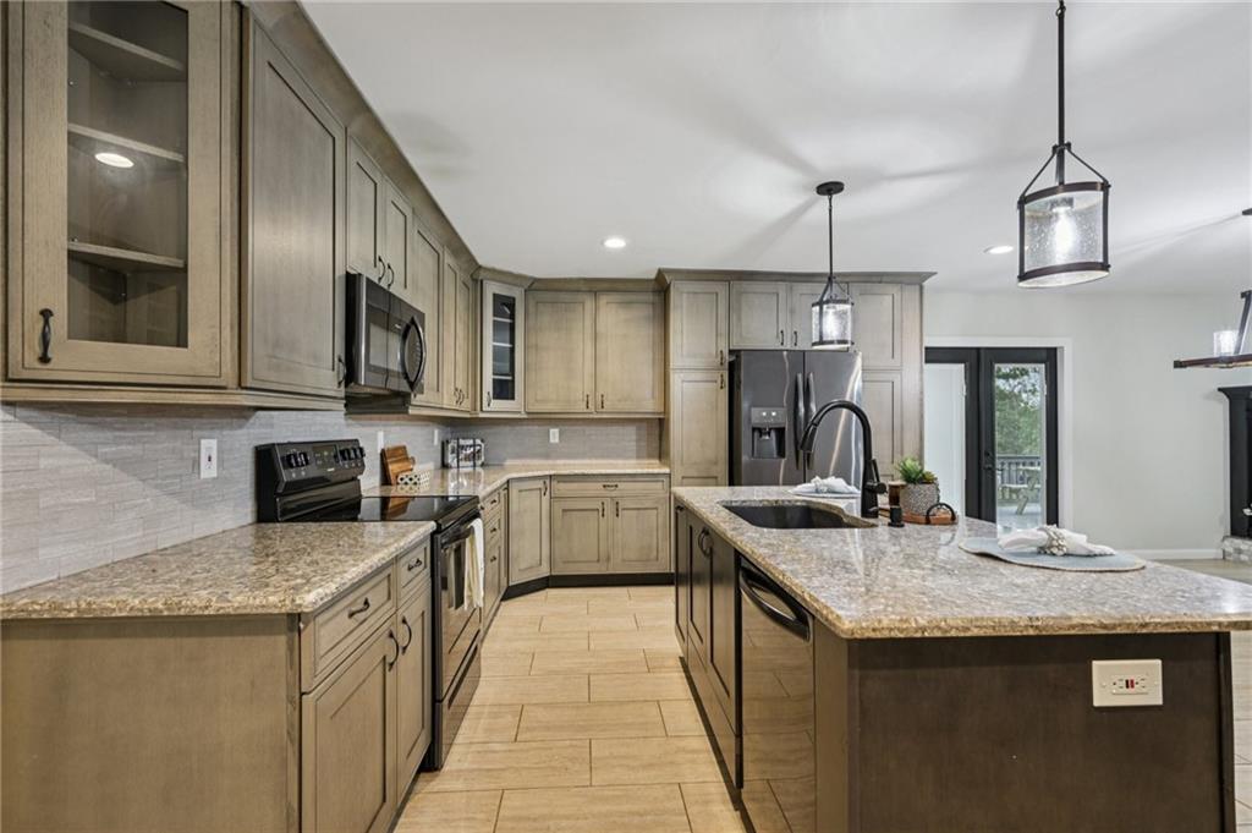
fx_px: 573
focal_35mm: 16
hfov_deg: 95.0
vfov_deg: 72.0
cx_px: 626
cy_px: 416
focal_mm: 16.5
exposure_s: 1/10
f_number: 8
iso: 400
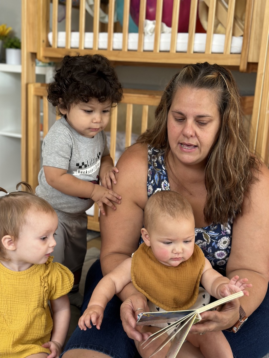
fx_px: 497
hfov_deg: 30.3
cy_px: 179
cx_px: 134
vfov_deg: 39.7
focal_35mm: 48
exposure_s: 1/121
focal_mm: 6.86
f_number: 1.78
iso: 125
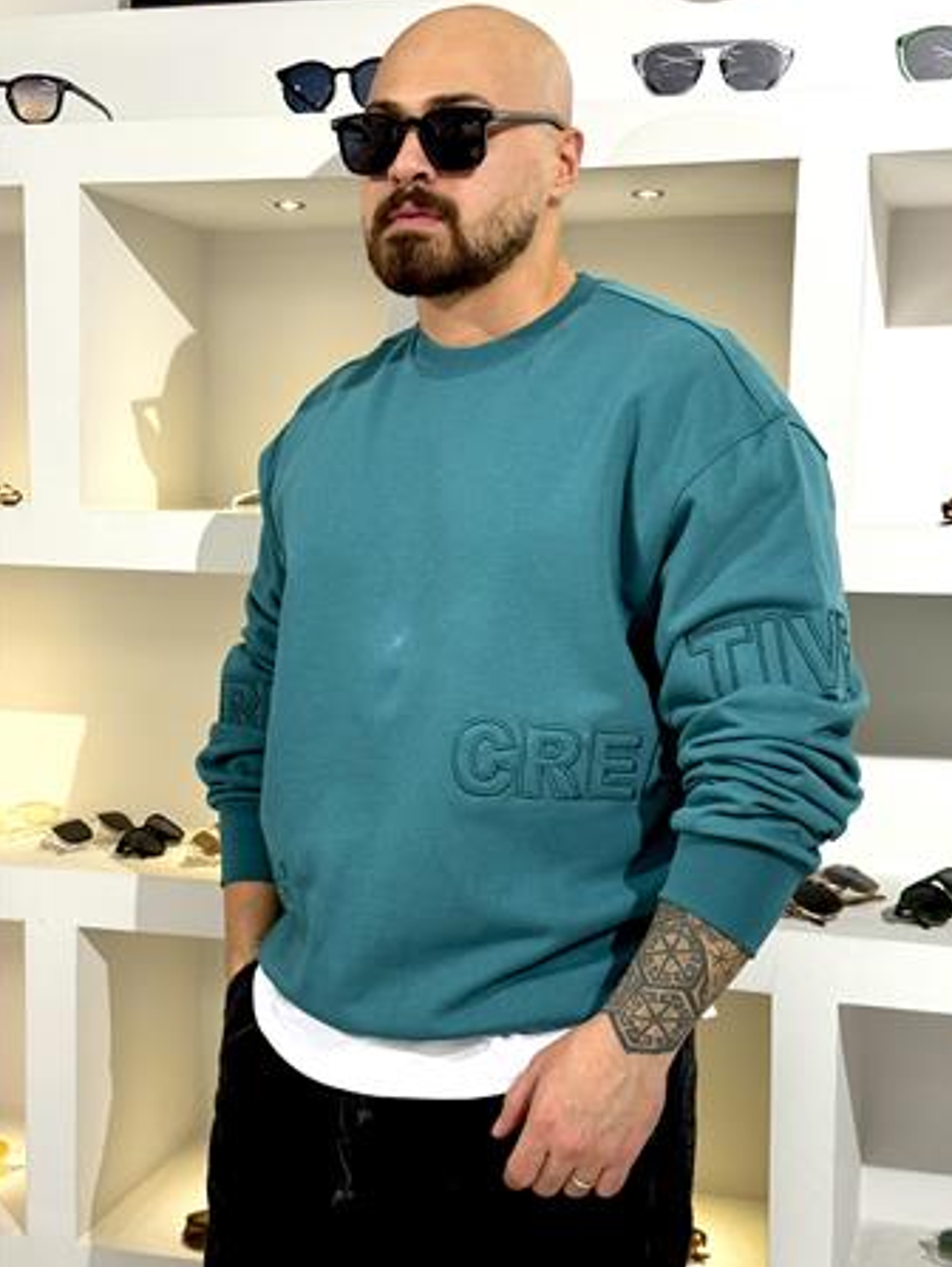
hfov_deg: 29.1
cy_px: 626
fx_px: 1831
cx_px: 484
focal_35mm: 50
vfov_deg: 38.2
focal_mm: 6.76
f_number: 1.78
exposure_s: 1/100
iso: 125
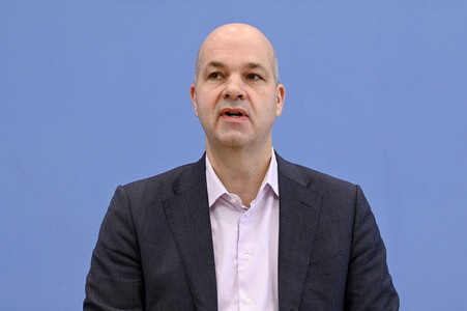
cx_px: 234
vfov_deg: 14.4
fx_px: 1231
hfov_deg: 21.5
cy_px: 156
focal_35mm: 95
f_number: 6.3
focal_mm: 95
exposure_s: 1/640
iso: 4000
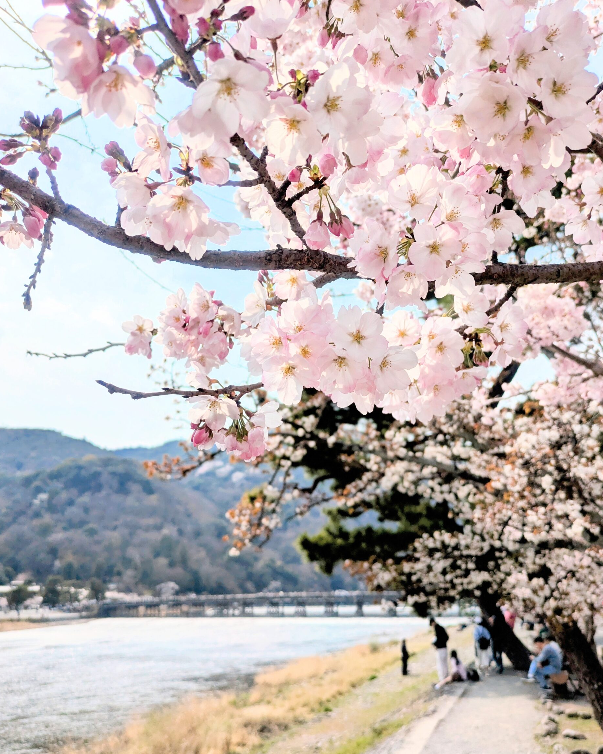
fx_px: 602
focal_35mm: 27
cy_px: 385
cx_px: 295
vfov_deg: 64.1
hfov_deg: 53.2
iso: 67
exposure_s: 1/11905
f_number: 1.89
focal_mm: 5.43
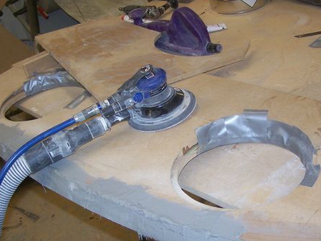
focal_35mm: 54
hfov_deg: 35.5
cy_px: 150
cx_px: 173
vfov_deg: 27.0
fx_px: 501
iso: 80
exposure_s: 1/60
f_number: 2.8
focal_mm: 6.3
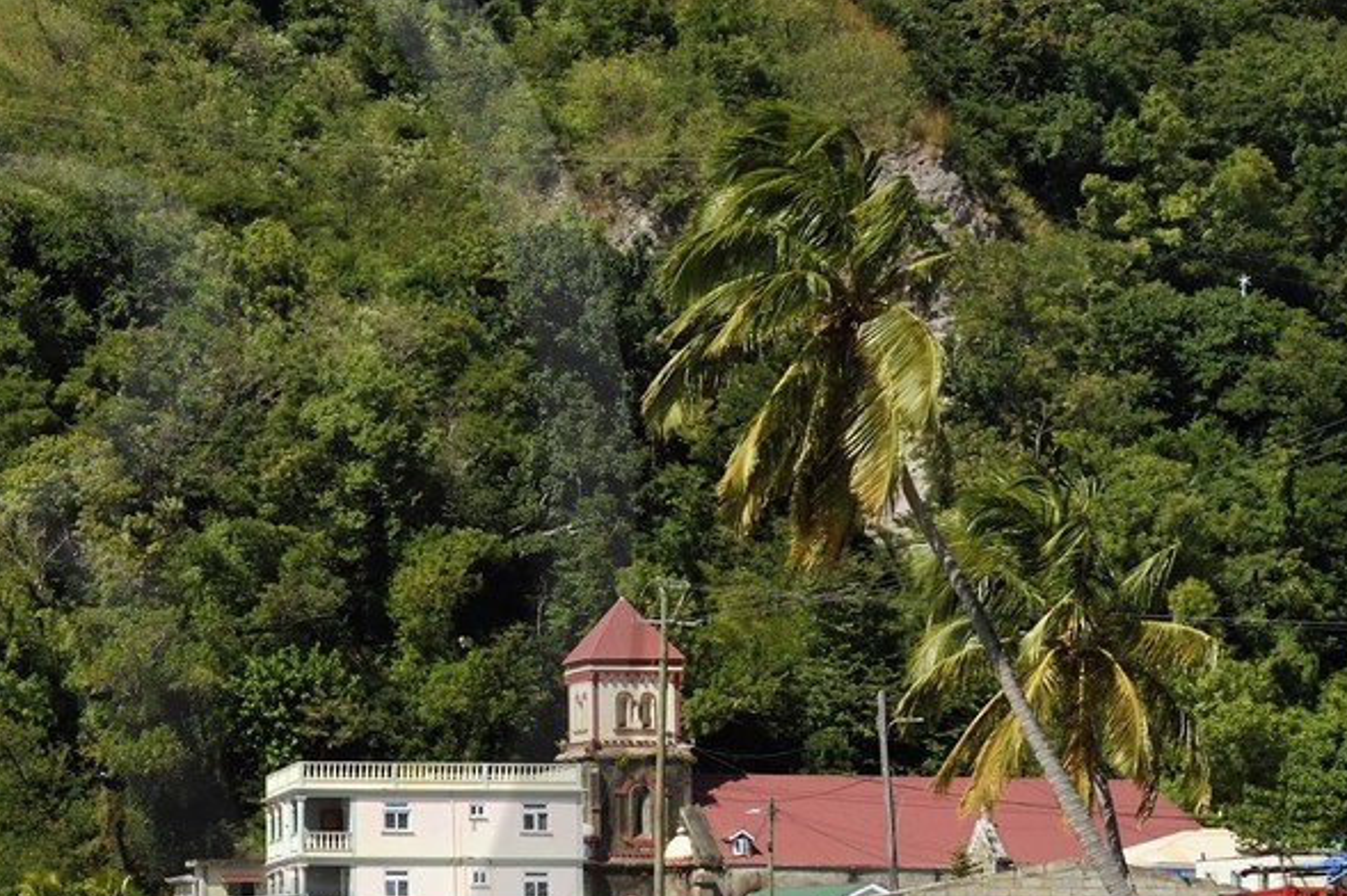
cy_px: 536
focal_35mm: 114
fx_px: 4263
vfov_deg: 12.0
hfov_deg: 17.1
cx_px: -306
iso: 200
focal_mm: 42
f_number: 11
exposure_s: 1/320
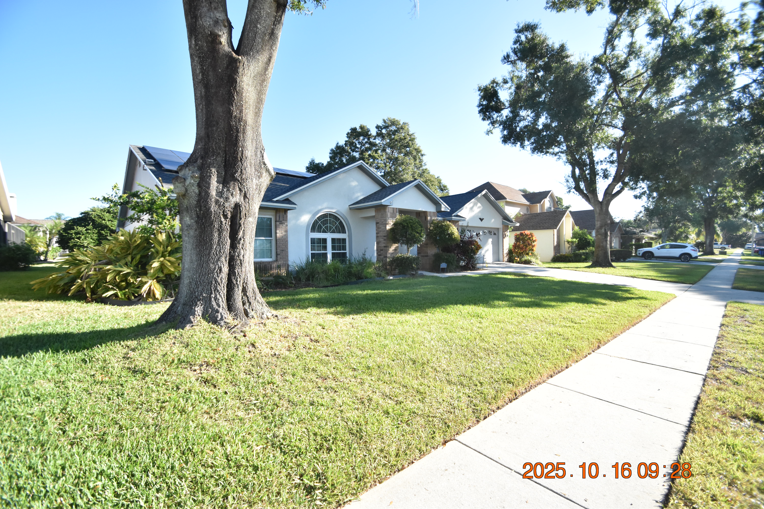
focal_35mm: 15
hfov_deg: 100.4
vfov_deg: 77.3
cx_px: 382
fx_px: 318
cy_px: 254
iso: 800
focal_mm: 10
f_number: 3.5
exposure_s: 1/2000
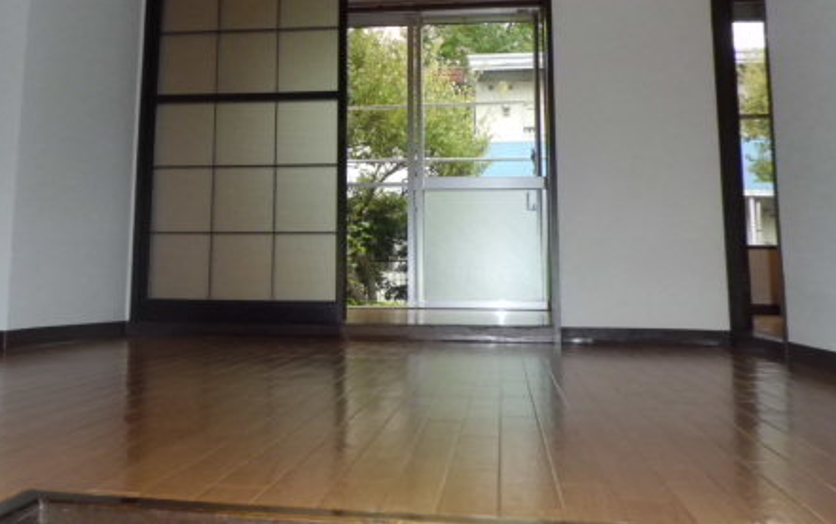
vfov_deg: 31.4
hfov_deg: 49.0
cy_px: 129
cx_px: 339
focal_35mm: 40
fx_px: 912
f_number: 2.8
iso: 200
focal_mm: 4.7
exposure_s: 1/125
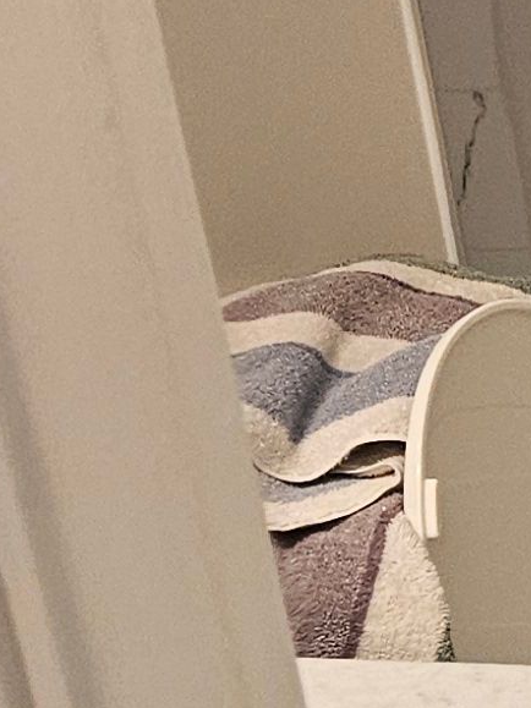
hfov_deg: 7.6
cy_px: 633
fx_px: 3253
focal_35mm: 159
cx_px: 1803
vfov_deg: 12.3
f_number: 1.8
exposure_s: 1/120
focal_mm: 5.4
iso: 250
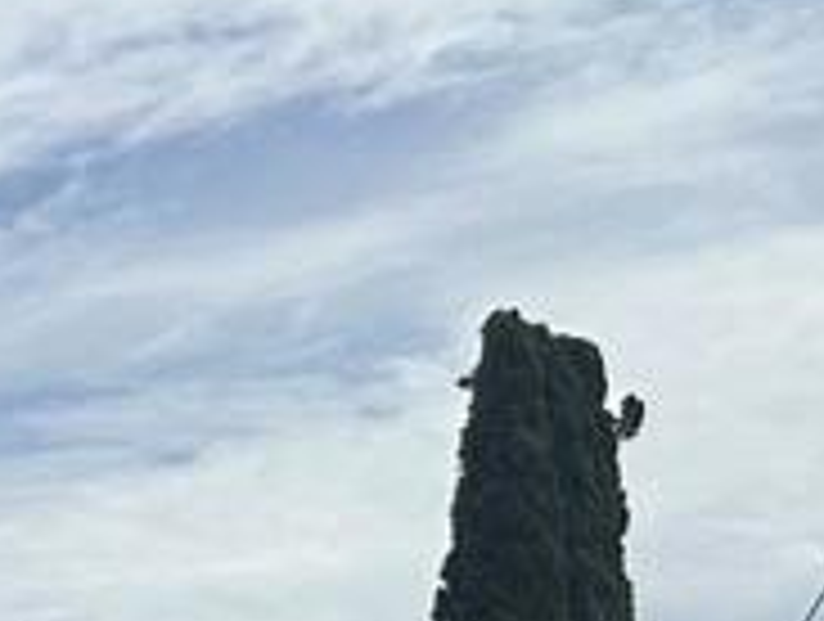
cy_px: 1233
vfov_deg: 10.3
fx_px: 3196
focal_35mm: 134
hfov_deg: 11.8
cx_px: -1175
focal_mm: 6.86
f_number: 1.78
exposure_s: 1/8197
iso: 80
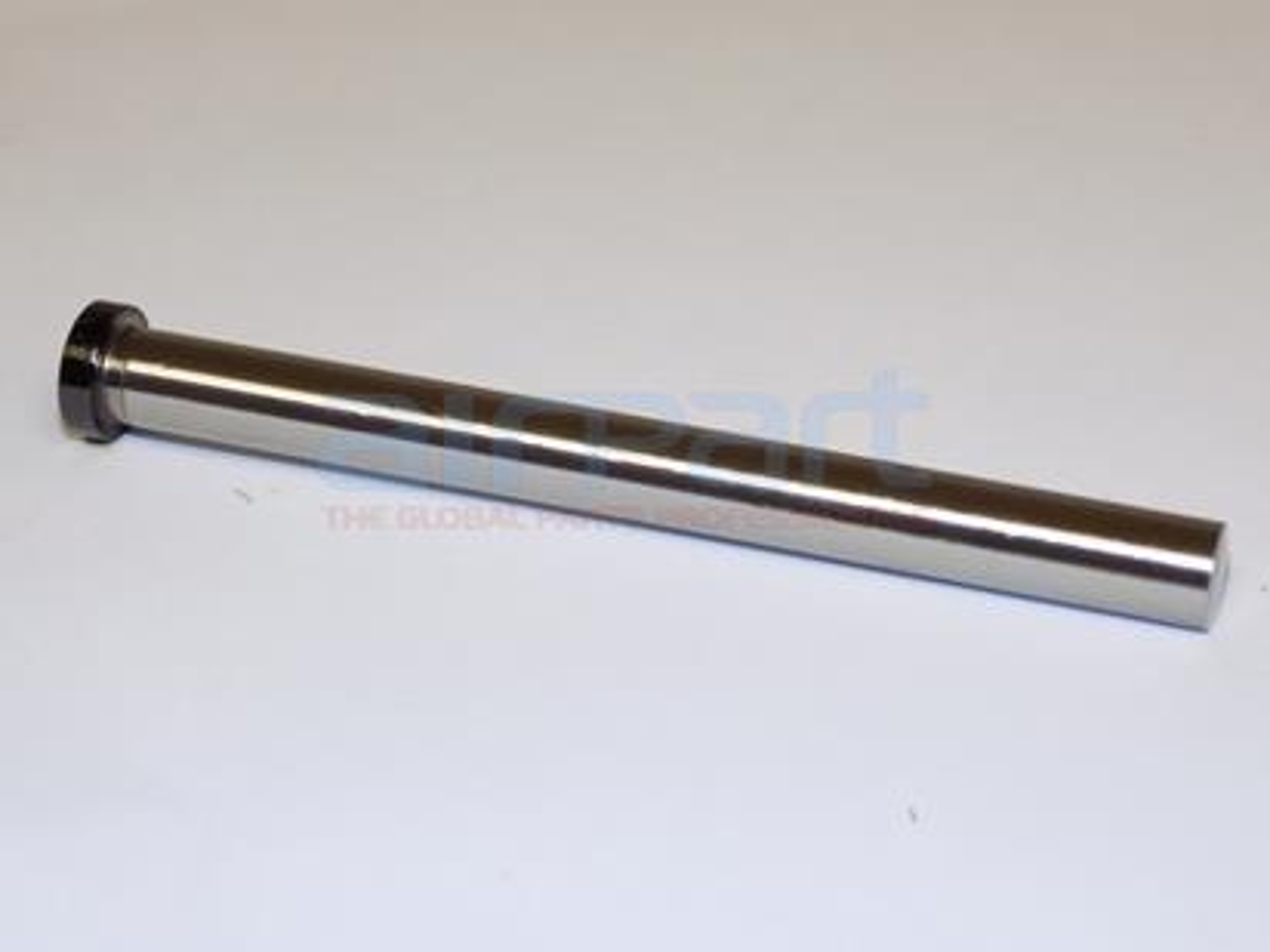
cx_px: 635
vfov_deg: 17.2
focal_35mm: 86
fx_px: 3155
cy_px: 476
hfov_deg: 22.8
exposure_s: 1/30
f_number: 4.4
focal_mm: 15.3
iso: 400
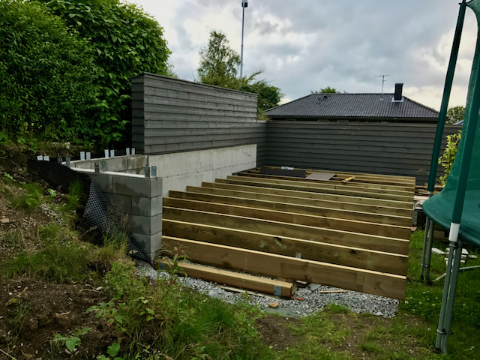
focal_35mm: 28
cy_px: 180
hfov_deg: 63.4
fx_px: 388
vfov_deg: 49.7
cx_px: 240
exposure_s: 1/855
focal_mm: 3.99
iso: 20
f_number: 1.8
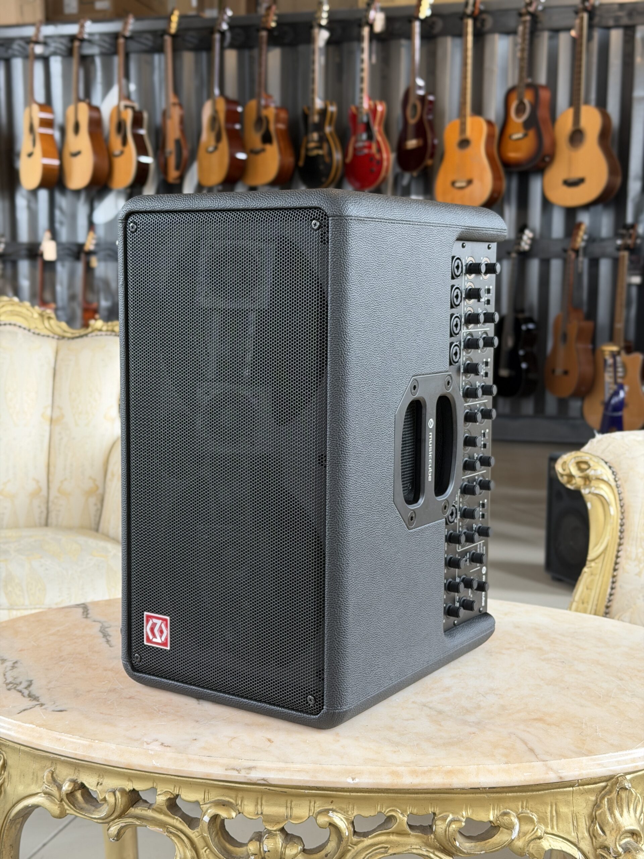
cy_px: 430
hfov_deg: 30.3
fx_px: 1191
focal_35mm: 48
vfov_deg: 39.7
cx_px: 322
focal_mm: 6.76
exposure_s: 1/73
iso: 100
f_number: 1.78
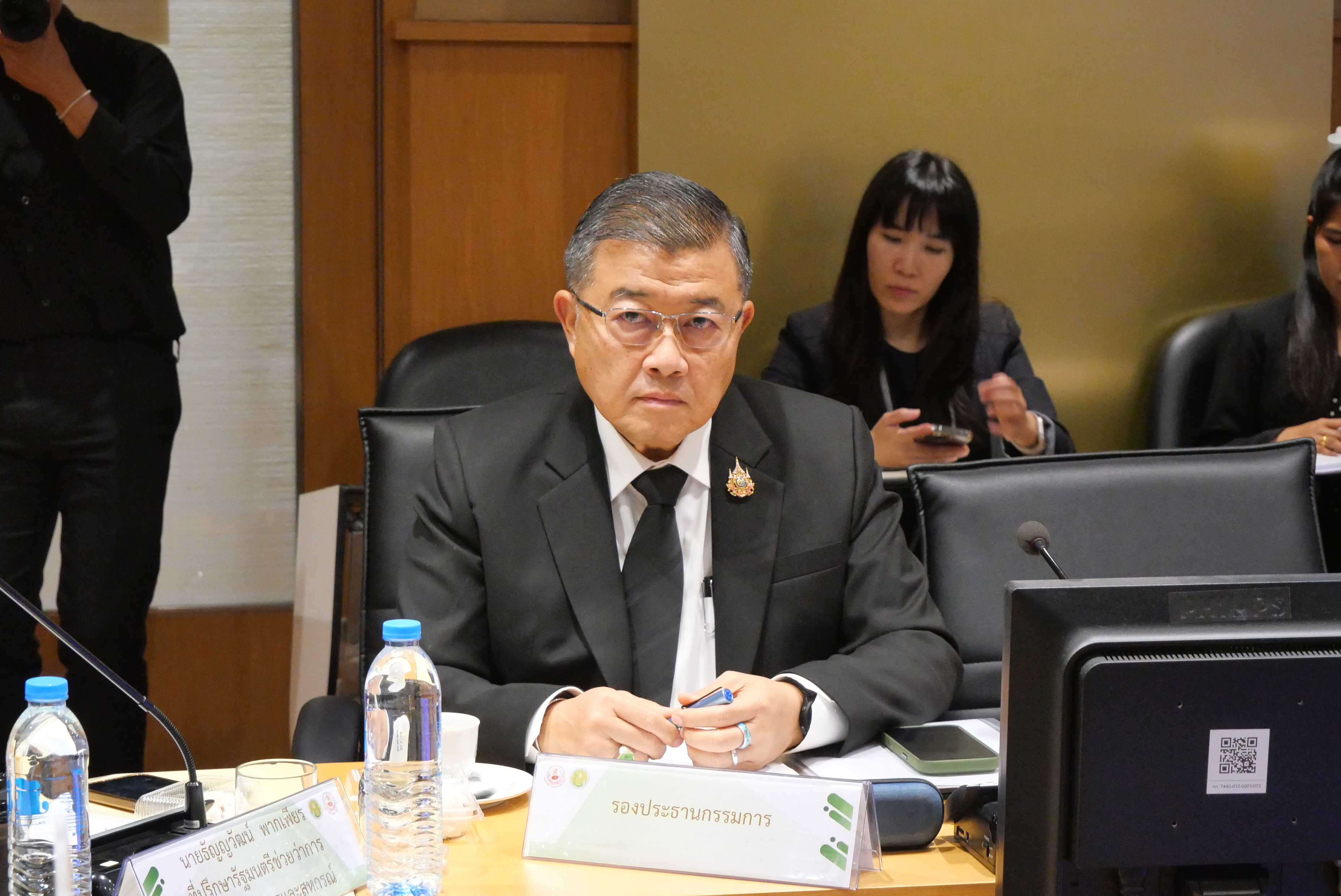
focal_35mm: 91
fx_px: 3392
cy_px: 448
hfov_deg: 22.4
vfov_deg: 15.0
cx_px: 670
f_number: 5.6
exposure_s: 1/60
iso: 3200
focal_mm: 44
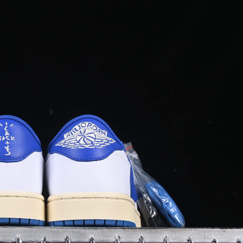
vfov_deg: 14.9
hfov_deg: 14.8
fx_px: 929
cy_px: 132
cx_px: 52
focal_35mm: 117
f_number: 8
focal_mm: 50
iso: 160
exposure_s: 1/80
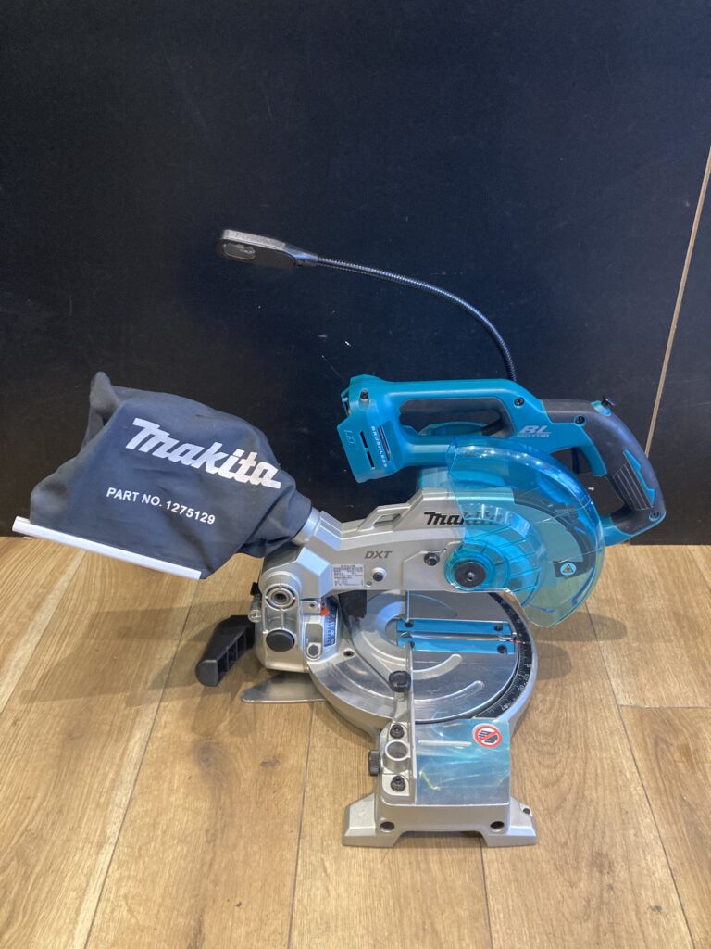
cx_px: 356
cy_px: 474
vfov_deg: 63.4
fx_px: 767
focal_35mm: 28
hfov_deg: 49.7
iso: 320
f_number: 1.8
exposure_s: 1/50
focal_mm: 3.99
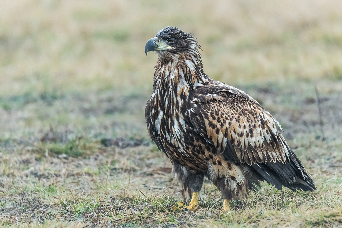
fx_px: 8549
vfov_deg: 1.5
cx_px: 171
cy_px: 114
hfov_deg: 2.3
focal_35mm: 900
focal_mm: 600
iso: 2200
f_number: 6.3
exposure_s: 1/200
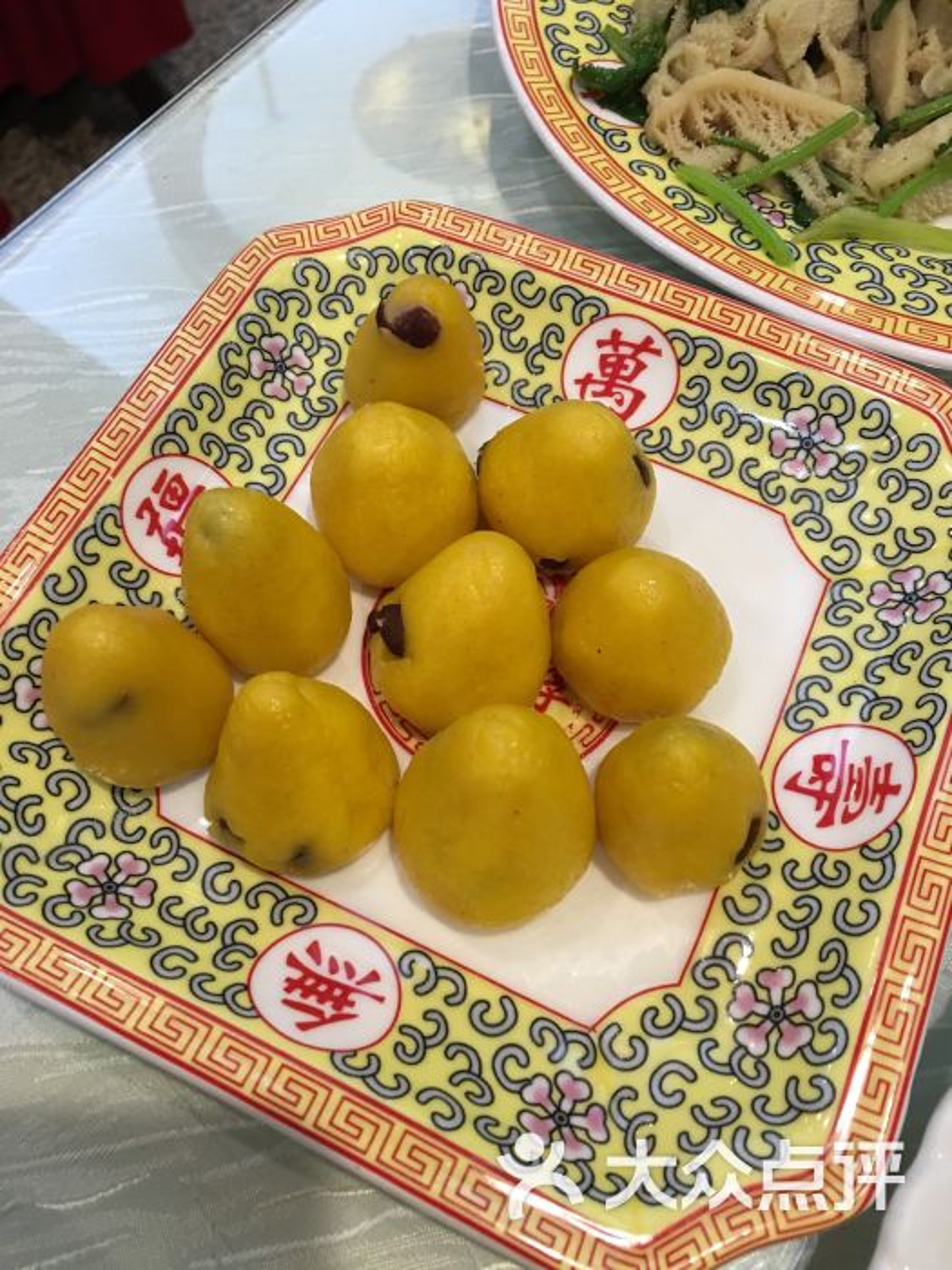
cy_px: 635
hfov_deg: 48.2
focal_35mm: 29
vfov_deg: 61.7
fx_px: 1063
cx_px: 476
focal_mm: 4.15
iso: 64
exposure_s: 1/17
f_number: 2.2
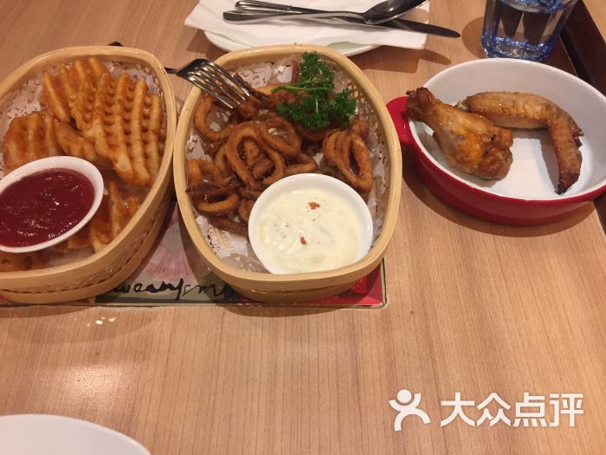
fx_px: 508
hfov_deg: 61.7
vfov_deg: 48.2
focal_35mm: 29
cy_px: 228
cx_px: 303
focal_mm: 4.15
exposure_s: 1/33
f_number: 2.2
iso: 160
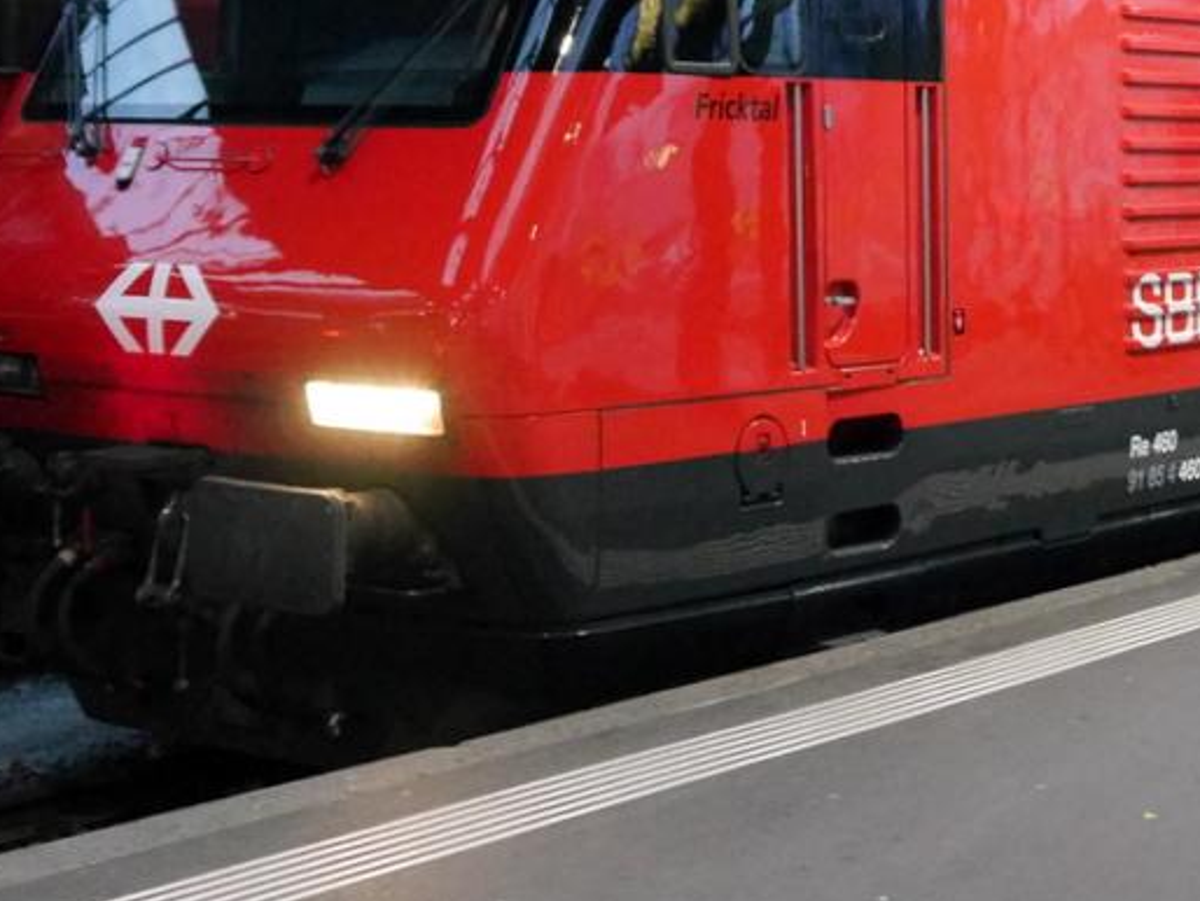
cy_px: 189
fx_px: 2913
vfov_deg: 17.4
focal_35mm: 84
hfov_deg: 23.1
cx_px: 824
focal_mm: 18
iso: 3200
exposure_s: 1/40
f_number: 4
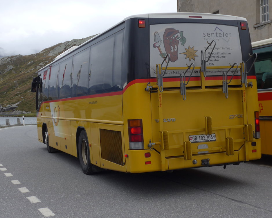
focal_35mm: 55
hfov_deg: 34.1
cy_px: 87
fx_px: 443
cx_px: 132
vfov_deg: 27.6
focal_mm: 9
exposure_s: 1/640
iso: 80
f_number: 2.8
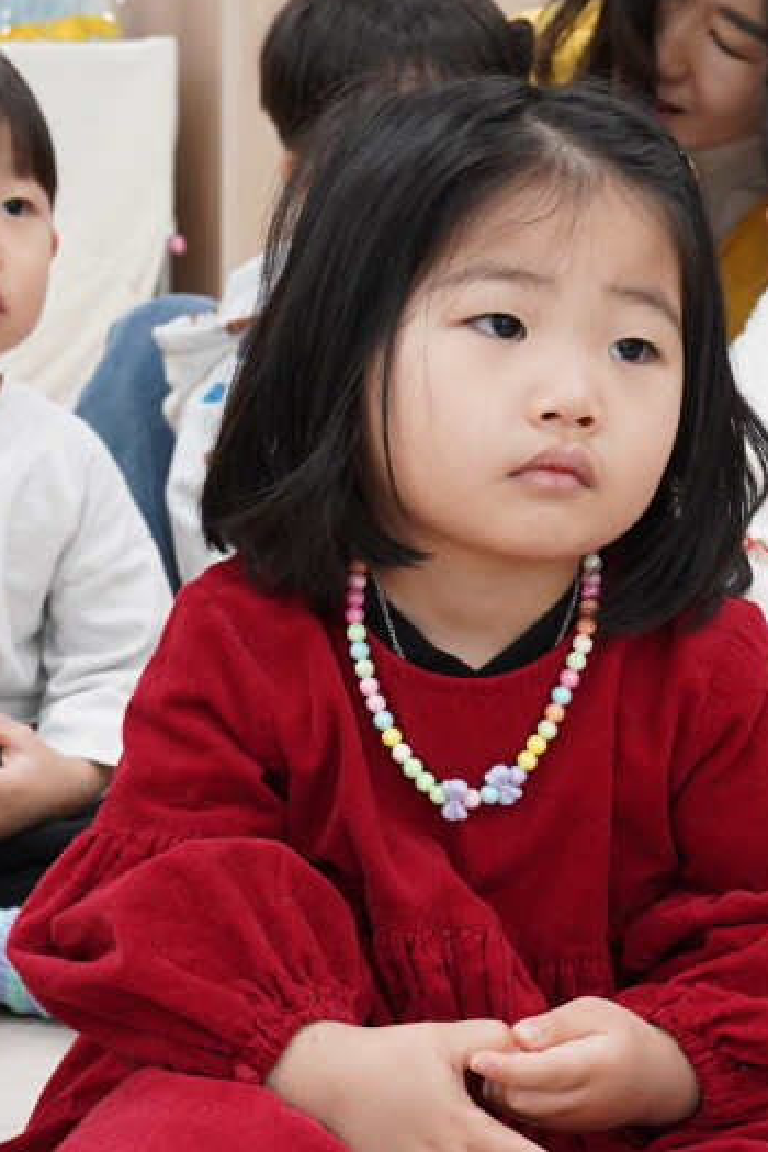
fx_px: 3072
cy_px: 397
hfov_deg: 14.0
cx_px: -42
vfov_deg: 21.2
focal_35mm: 96
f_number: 7.1
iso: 2500
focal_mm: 42
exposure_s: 1/50
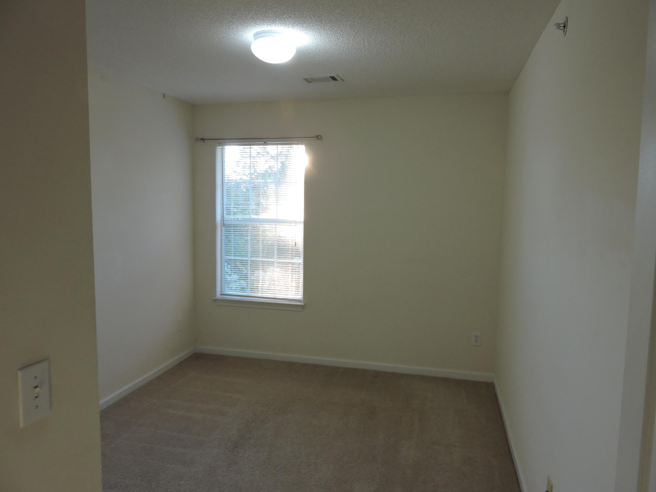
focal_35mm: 24
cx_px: 328
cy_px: 246
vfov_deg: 56.8
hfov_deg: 71.6
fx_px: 455
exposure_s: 1/30
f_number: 3.3
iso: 180
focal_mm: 4.3
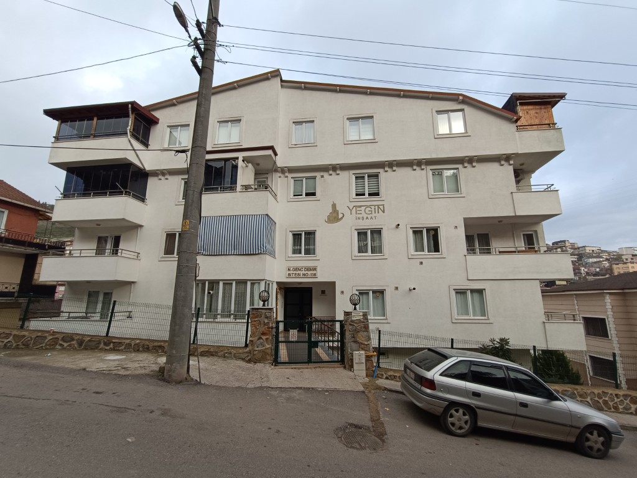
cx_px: 318
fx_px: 294
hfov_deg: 94.5
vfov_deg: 78.1
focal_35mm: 16
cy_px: 239
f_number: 2.2
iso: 50
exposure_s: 1/173
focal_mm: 1.66
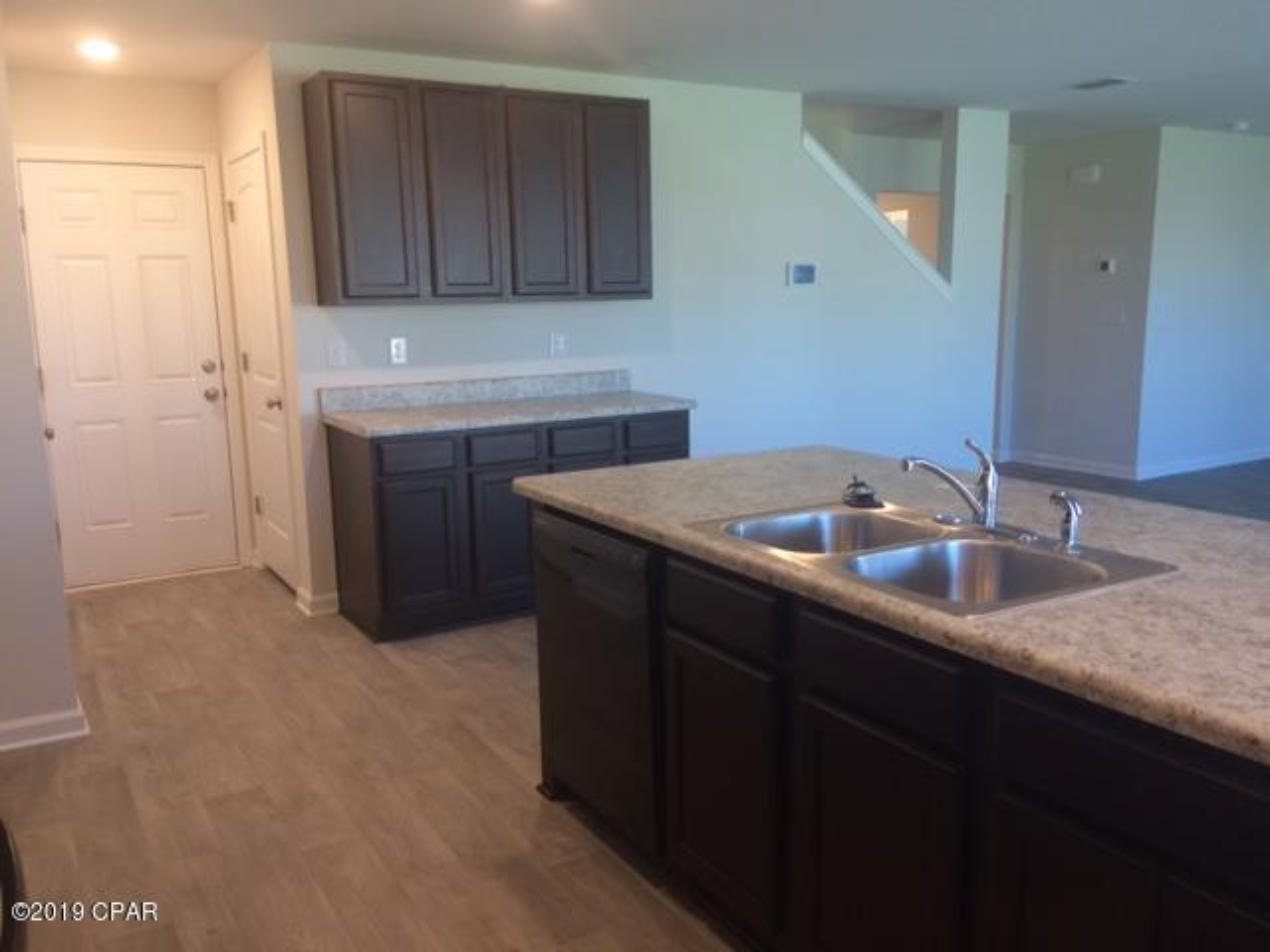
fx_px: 1064
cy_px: 476
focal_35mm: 29
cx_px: 635
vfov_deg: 48.2
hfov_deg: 61.7
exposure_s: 1/30
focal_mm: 4.15
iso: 64
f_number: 2.2
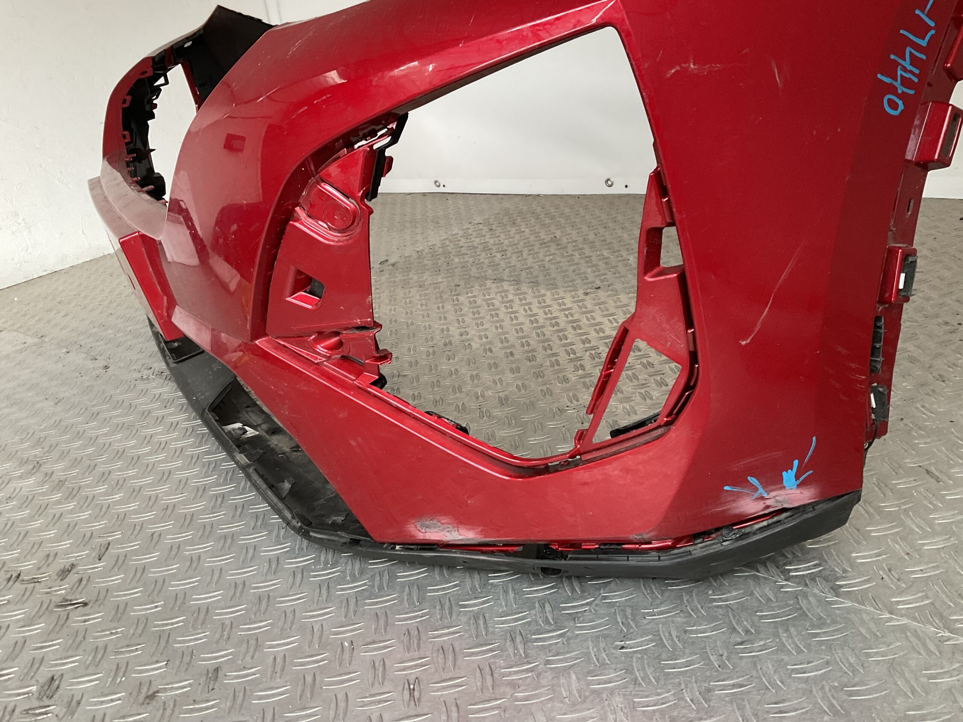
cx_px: 482
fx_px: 807
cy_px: 361
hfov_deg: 61.7
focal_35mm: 29
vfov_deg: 48.2
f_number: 1.8
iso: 80
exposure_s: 1/60
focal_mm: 3
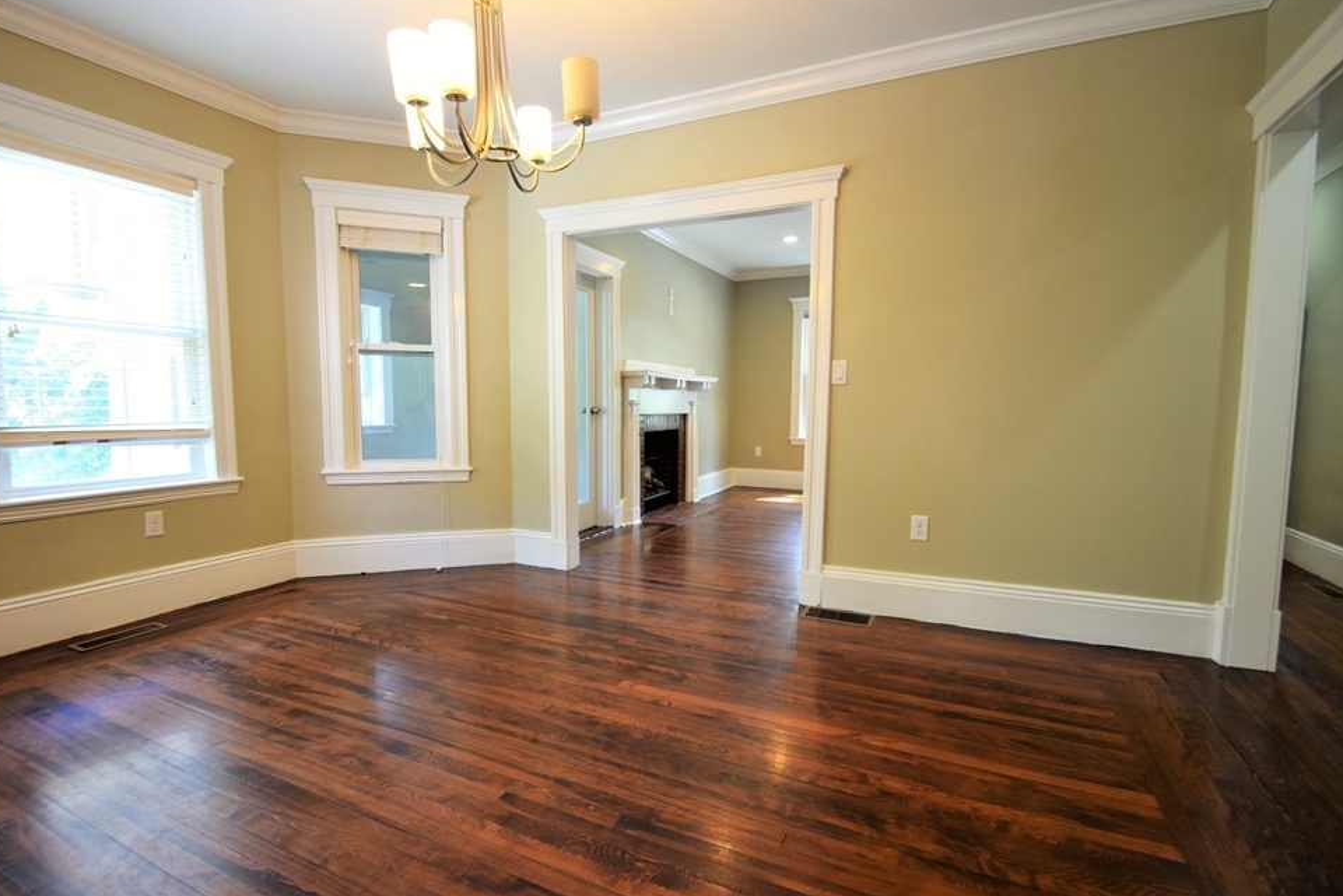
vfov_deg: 73.7
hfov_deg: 96.7
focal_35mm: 16
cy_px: 457
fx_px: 597
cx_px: 652
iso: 800
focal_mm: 10
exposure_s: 1/60
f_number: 3.5
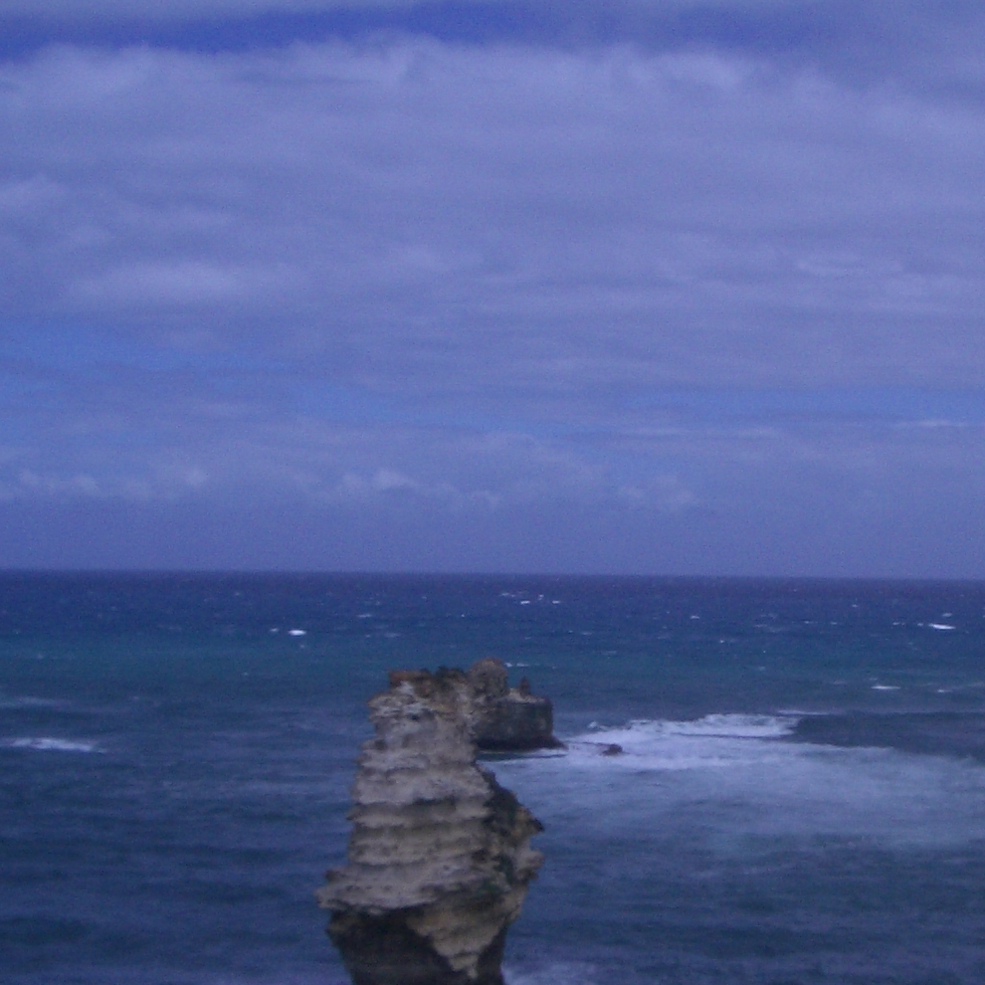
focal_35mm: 72
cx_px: 657
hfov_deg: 23.9
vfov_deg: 23.9
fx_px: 2318
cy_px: 655
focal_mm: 5.8
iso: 50
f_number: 4.3
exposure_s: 1/1600
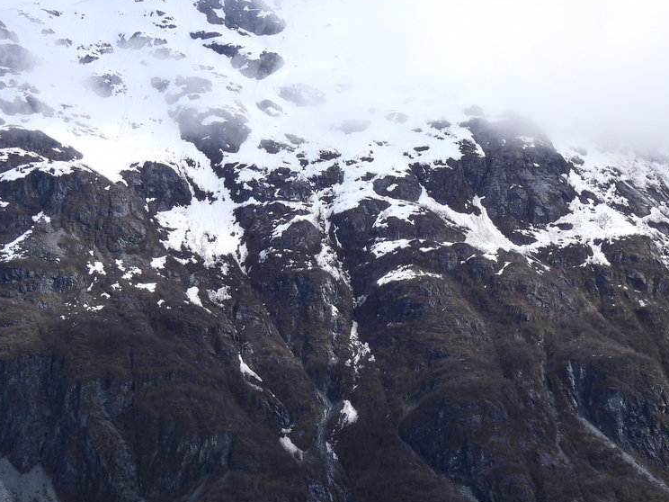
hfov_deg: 15.3
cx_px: 434
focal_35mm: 129
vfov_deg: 11.5
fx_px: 2493
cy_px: 306
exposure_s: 1/1600
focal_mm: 13.4
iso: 100
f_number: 3.5
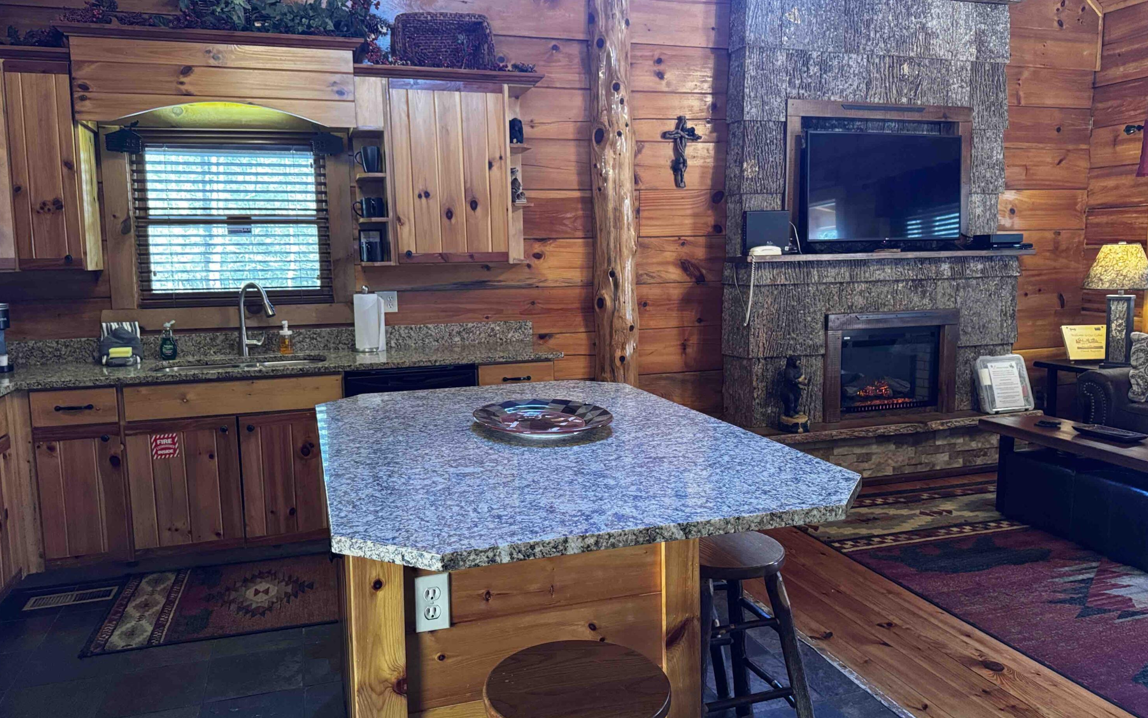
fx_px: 814
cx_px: 564
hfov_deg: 70.4
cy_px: 340
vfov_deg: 47.6
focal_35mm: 26
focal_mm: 6.76
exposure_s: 1/60
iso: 800
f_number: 1.78
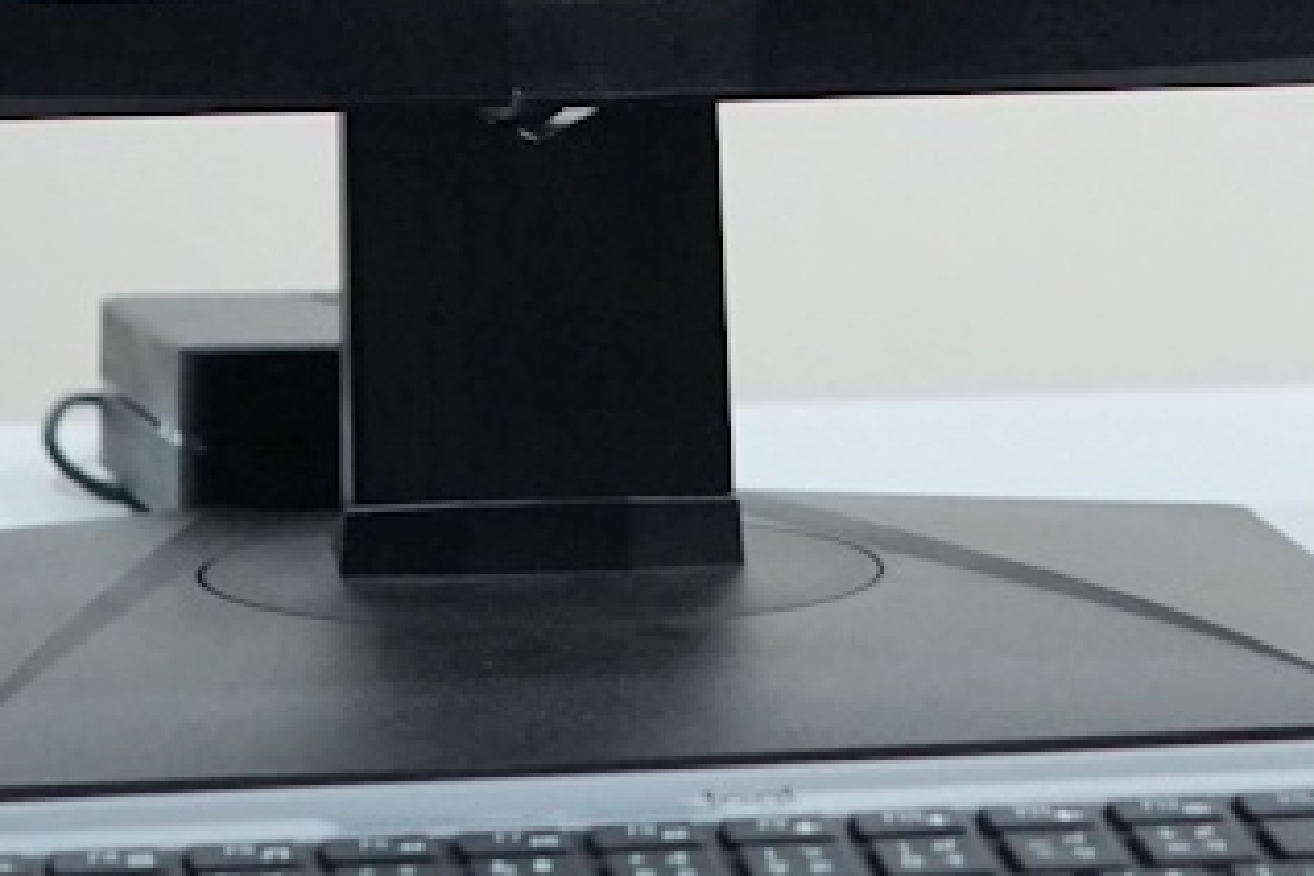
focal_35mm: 170
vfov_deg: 7.9
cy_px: -446
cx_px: 938
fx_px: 6205
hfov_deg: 12.1
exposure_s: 1/320
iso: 1250
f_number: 3.5
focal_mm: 30
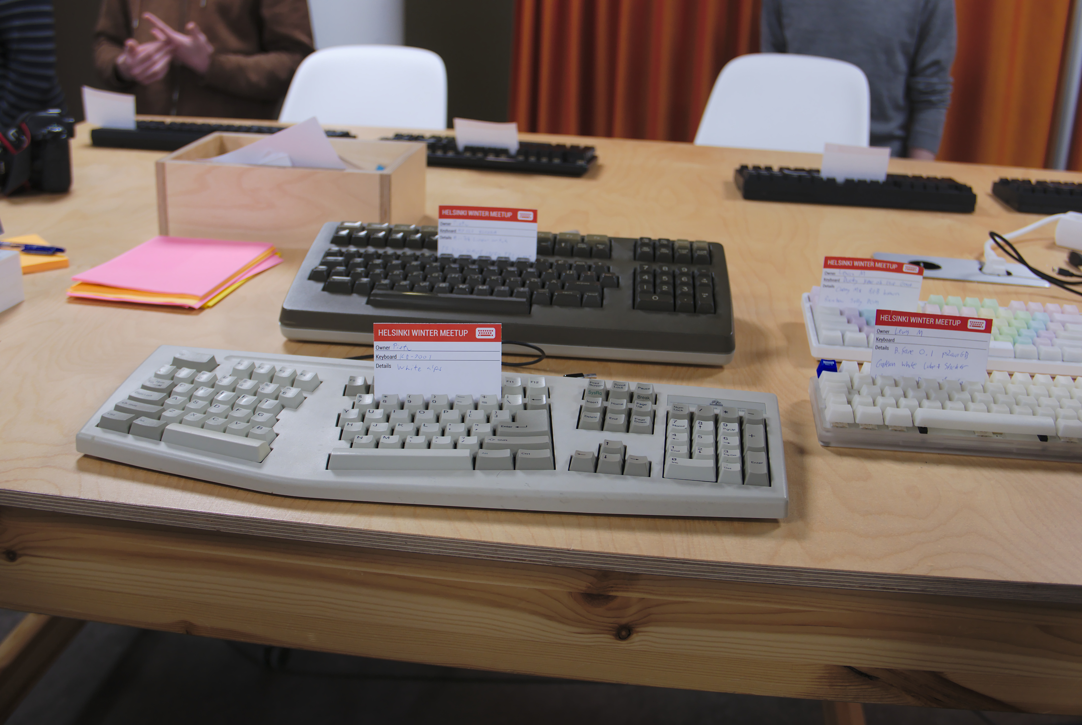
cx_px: 541
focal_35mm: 40
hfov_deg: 48.4
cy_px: 362
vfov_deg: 33.5
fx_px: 1204
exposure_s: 1/80
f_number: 2.5
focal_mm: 17.9
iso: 200
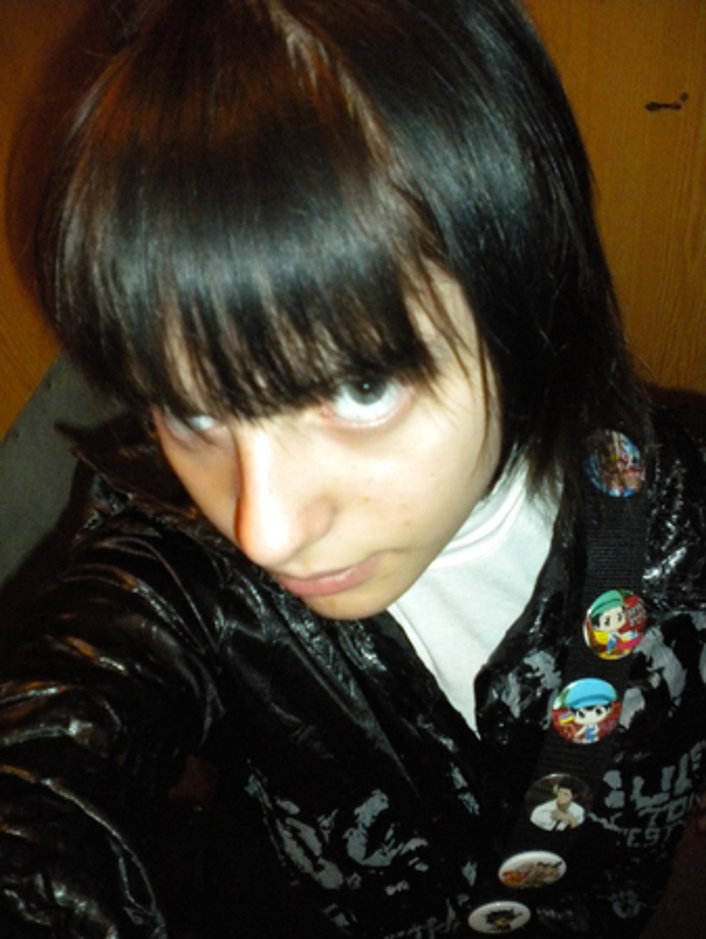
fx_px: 951
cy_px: 470
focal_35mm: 35
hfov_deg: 40.7
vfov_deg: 52.6
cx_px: 353
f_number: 3.1
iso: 800
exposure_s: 1/30
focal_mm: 6.3
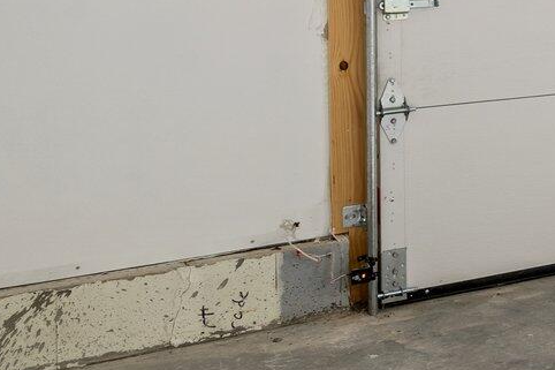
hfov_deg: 22.2
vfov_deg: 19.2
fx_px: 1048
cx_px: 911
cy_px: -31
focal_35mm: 68
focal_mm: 16
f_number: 9
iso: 100
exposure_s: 1/1.67
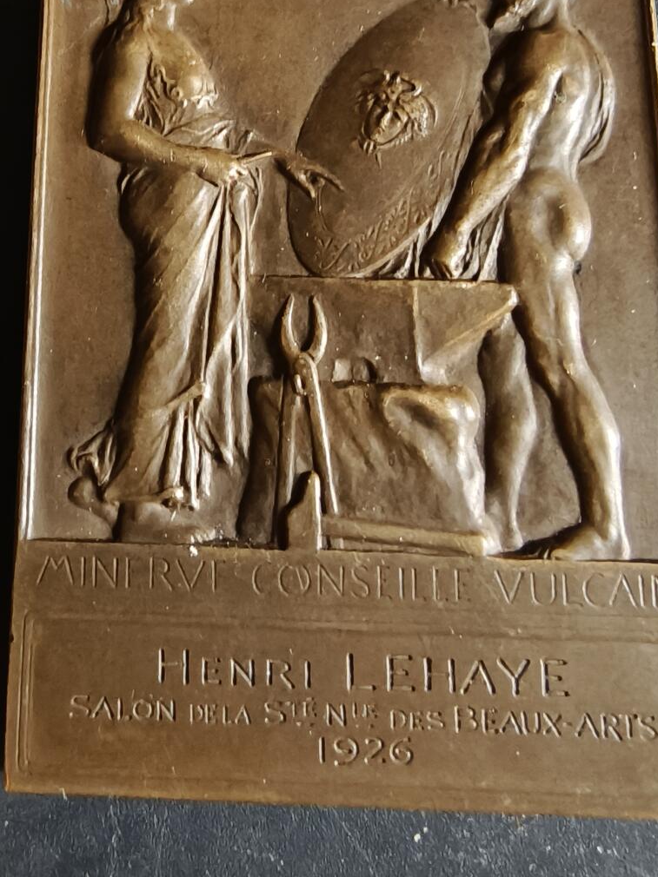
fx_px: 1040
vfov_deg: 45.7
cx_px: 392
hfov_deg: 35.0
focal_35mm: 41
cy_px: 401
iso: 4000
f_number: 2
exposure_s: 1/17.7
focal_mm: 2.32
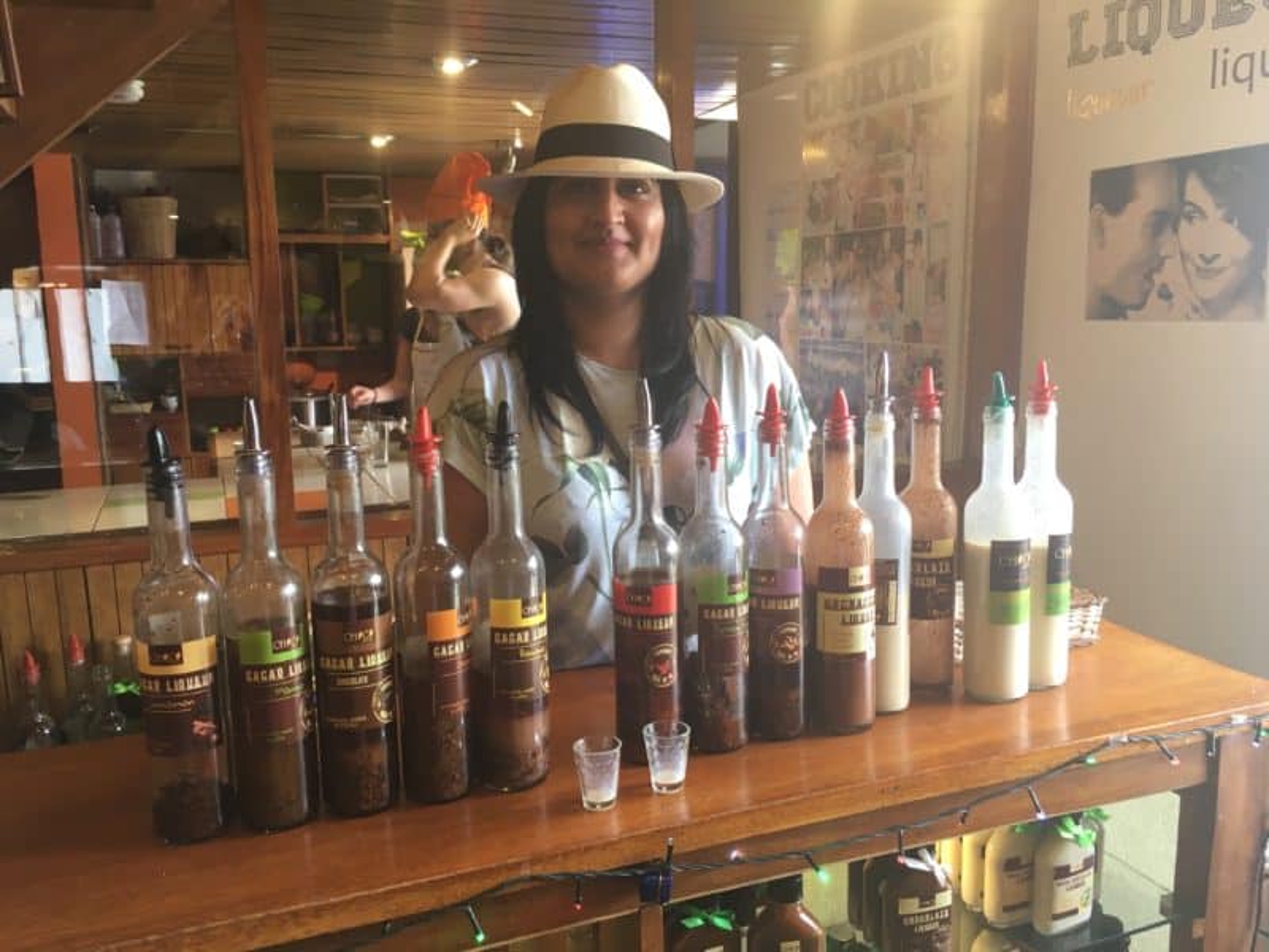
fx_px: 1063
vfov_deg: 48.2
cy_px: 476
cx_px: 634
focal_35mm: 29
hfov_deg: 61.7
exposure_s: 1/30
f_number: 2.2
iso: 50
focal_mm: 4.15
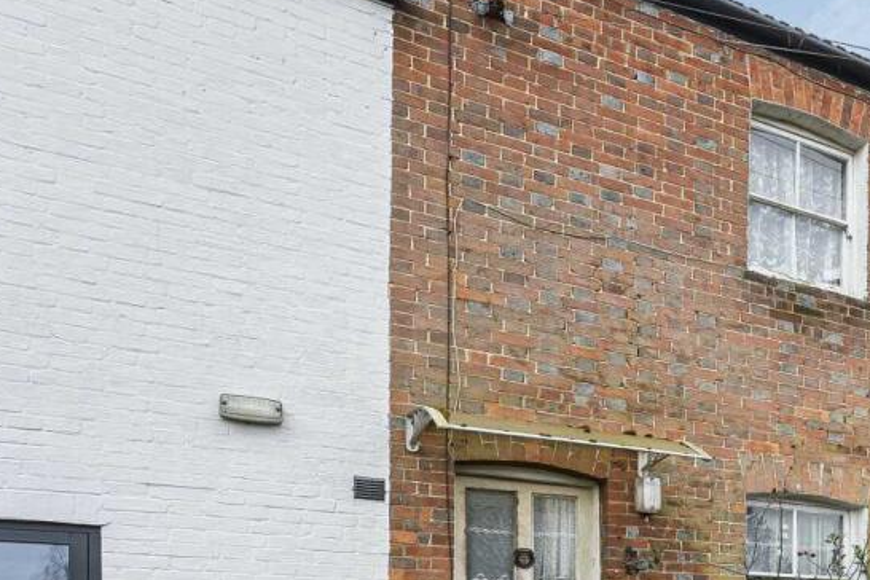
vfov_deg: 43.6
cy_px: 315
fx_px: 725
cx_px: 728
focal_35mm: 30
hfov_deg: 56.2
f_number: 8
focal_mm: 16
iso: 640
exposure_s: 1/125
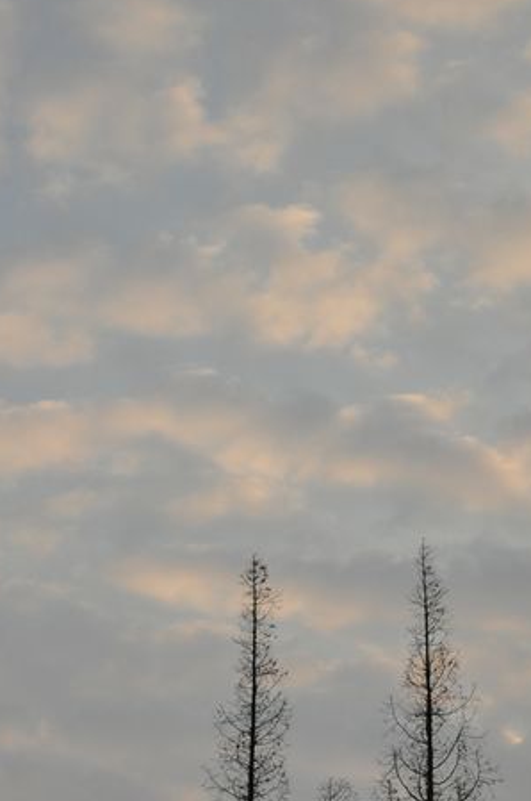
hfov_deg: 11.7
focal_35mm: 117
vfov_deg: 17.4
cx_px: 216
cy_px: 596
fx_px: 2596
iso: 1000
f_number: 5
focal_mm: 48
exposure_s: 1/4000
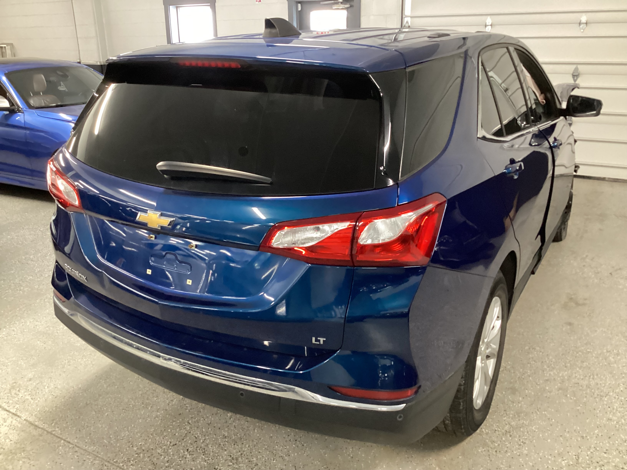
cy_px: 235
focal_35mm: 31
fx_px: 562
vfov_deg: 45.4
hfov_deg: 58.4
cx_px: 314
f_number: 2.4
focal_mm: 3.3
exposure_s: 1/30
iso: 400
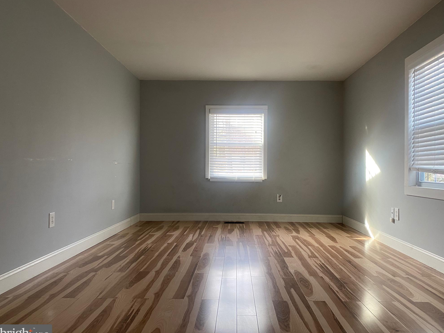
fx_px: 346
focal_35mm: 27
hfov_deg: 65.3
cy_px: 170
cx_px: 226
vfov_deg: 51.4
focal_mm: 4.25
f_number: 1.8
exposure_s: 1/60
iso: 125
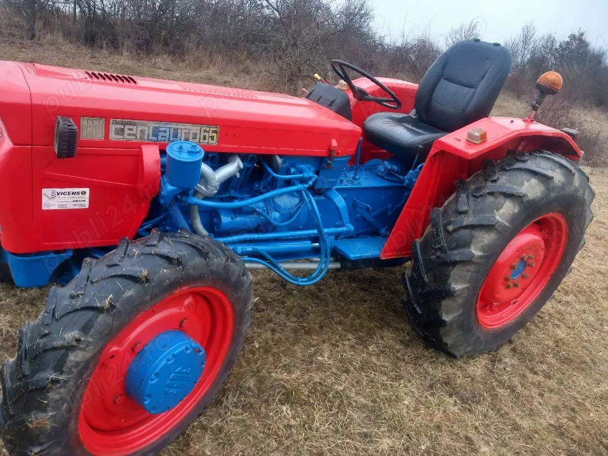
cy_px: 228
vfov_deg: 51.4
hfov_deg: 65.3
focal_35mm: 27
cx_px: 304
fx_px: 474
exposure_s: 1/100
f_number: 1.8
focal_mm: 4
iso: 25
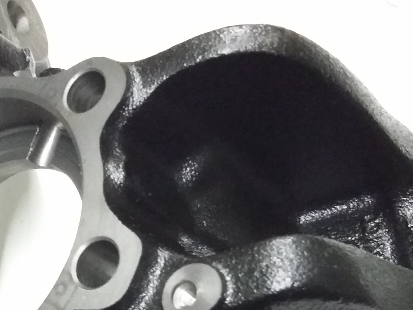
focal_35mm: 68
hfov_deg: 28.4
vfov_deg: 21.1
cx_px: 150
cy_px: 290
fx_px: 811
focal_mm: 3.4
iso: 500
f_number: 2.4
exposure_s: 1/15
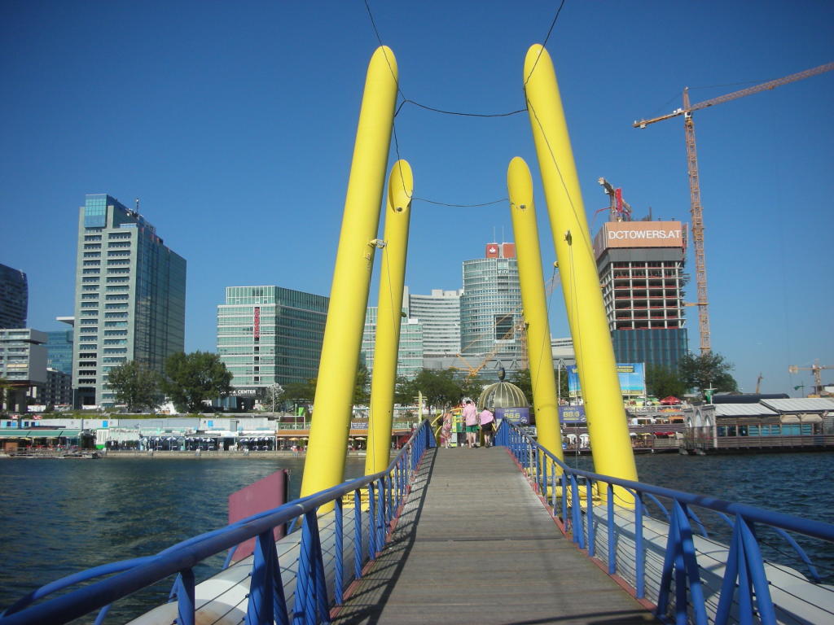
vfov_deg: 40.7
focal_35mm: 35
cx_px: 417
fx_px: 843
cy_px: 312
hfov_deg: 52.6
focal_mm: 5.8
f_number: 8.5
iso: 50
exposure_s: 1/148
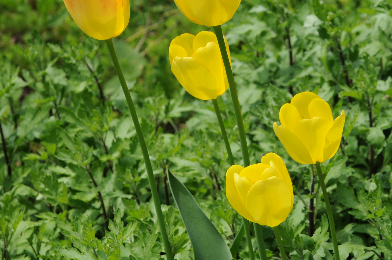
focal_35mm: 208
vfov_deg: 6.6
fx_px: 2260
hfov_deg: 9.9
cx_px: 268
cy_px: 84
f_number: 9
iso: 200
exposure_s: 1/320
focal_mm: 85
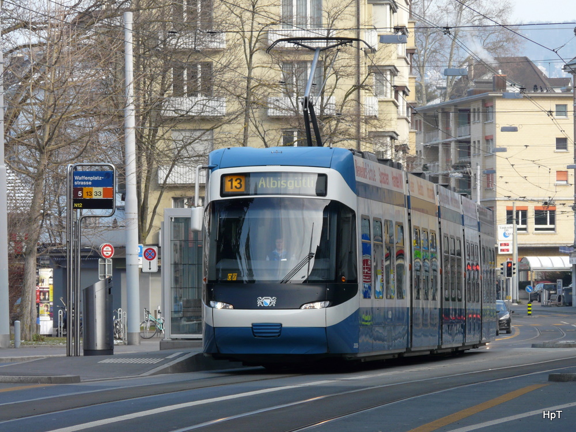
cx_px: 288
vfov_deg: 6.7
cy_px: 216
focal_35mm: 222
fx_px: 3694
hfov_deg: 8.9
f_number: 4
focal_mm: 36.5
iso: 100
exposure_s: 1/200
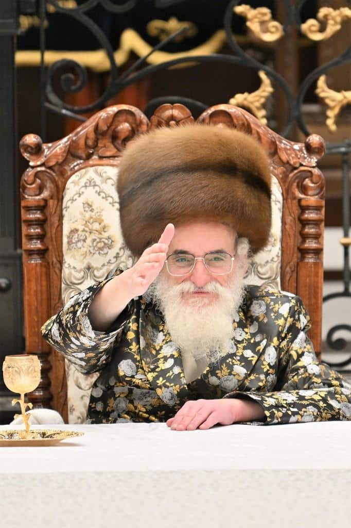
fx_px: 4390
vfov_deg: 6.9
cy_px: 264
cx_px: 176
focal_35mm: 300
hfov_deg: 4.6
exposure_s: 1/320
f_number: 2.8
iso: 200
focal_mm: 200
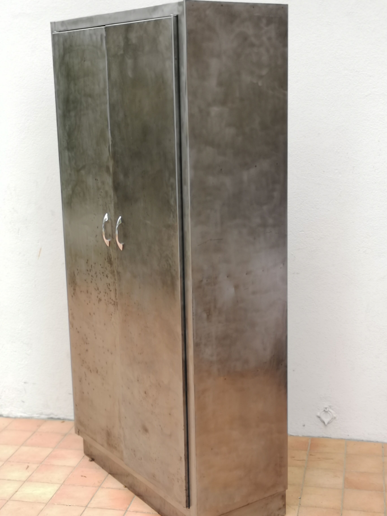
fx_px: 805
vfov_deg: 35.5
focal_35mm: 54
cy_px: 258
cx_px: 194
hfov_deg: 27.0
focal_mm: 5.58
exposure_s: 1/60
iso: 80
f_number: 4
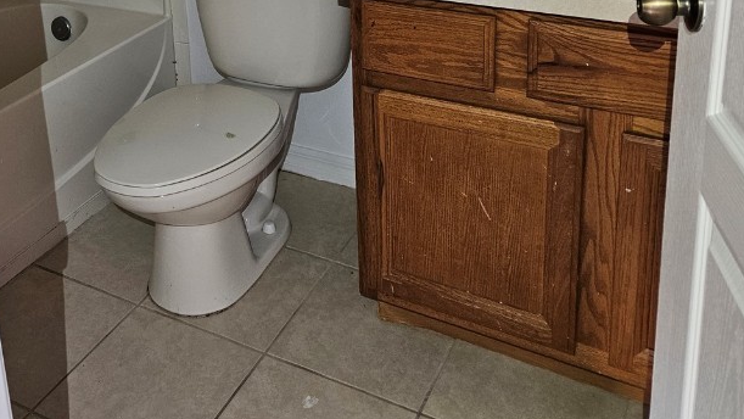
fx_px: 829
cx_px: 261
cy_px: -41
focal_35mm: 42
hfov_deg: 47.7
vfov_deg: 26.2
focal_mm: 5.4
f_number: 1.8
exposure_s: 1/120
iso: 200
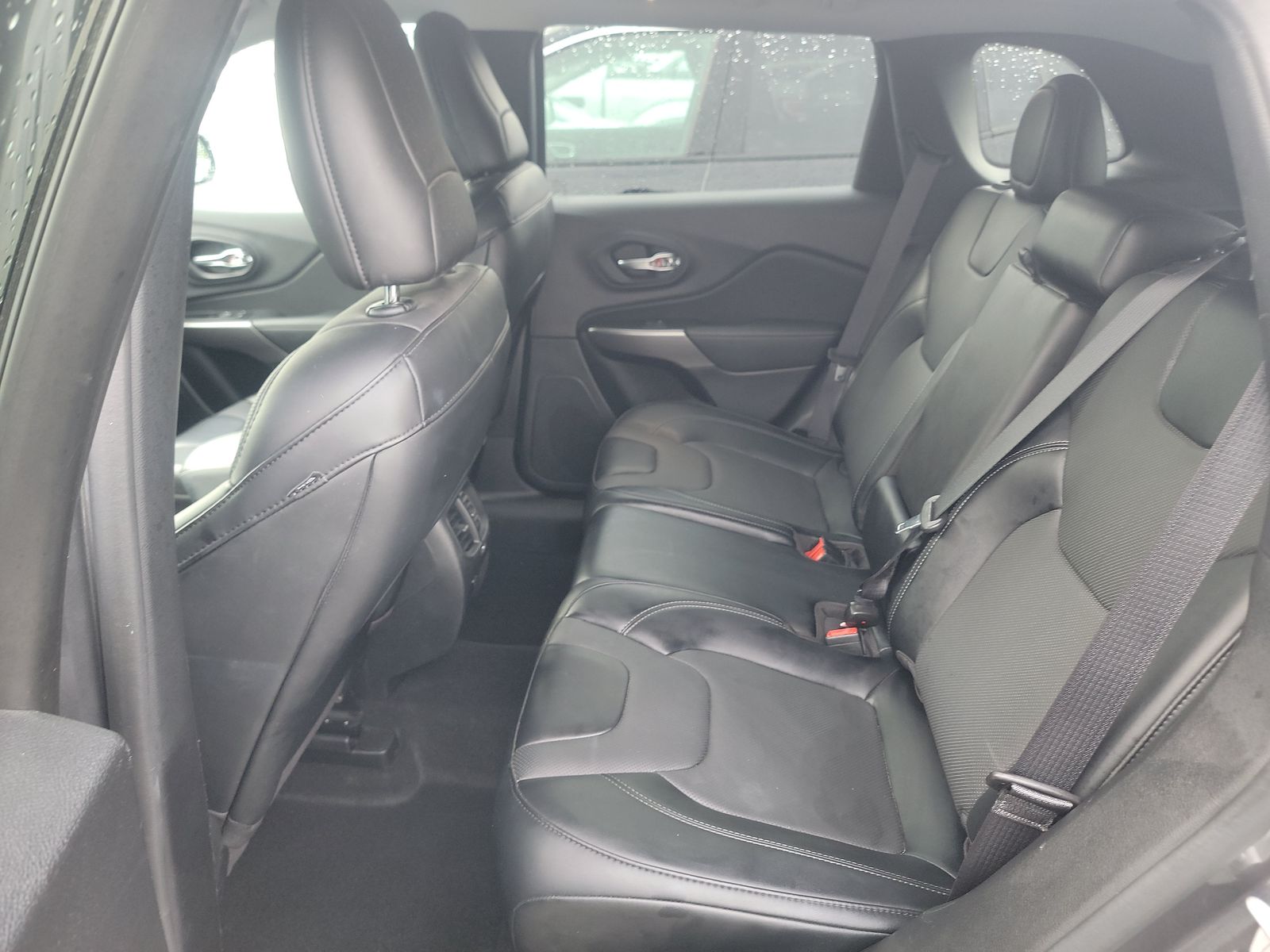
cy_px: 476
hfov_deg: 71.6
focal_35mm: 24
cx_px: 635
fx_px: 881
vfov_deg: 56.8
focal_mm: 6.7
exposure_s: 1/59
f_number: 1.8
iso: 348
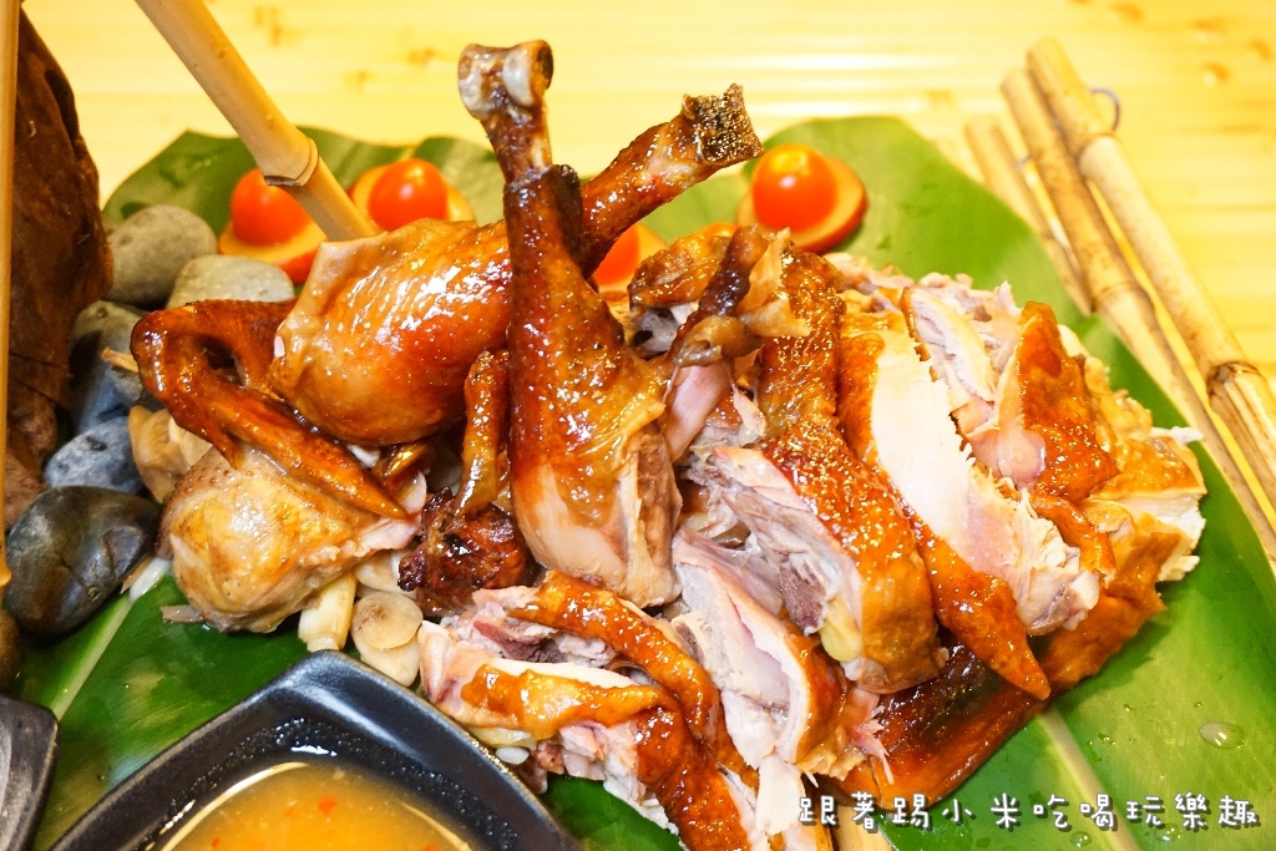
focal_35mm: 39
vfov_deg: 34.2
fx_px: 1382
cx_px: 638
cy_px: 426
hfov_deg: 49.5
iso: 3200
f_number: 4.5
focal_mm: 26
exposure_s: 1/40
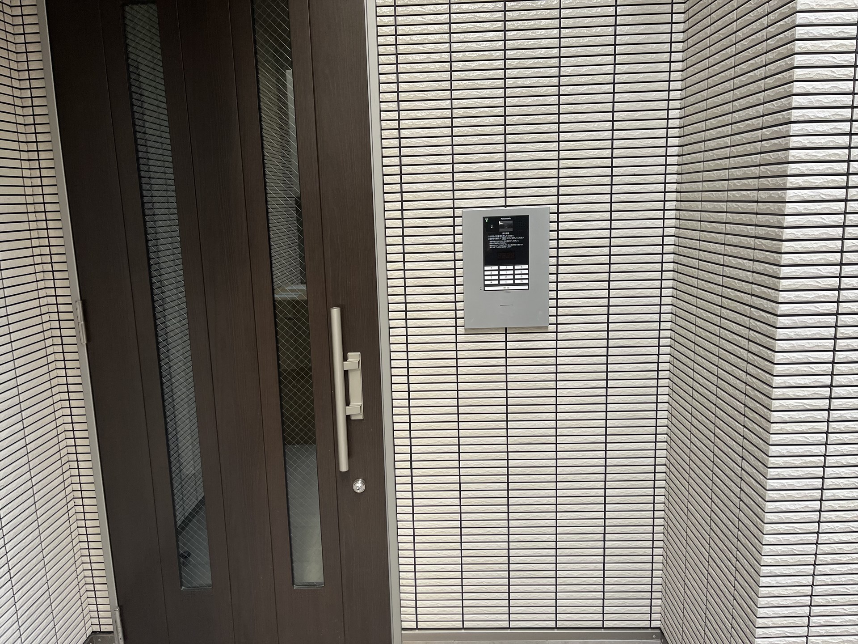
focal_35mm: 26
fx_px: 644
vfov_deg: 53.1
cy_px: 322
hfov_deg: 67.3
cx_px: 429
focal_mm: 5.1
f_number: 1.6
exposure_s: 1/121
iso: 100
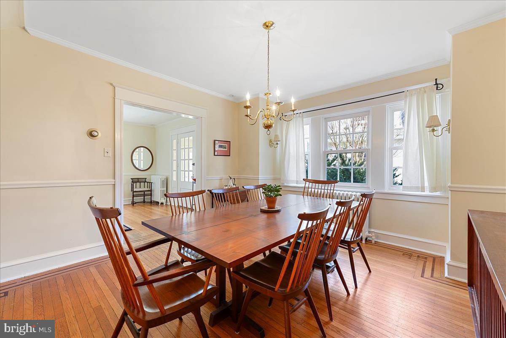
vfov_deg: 81.3
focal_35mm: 14
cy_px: 169
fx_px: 197
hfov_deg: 104.2
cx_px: 253
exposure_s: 1.3
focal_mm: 14
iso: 100
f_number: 10
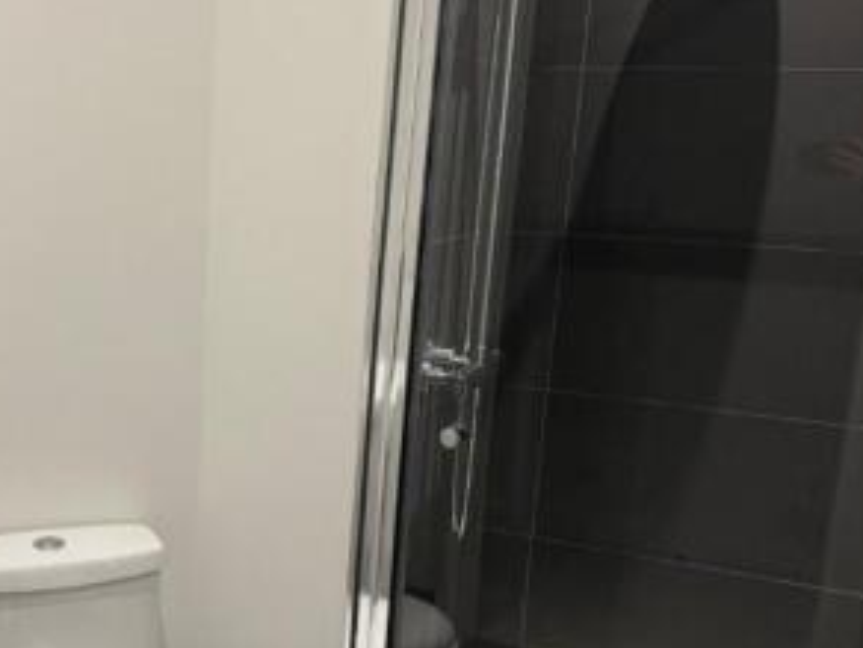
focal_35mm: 48
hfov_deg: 38.1
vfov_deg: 30.2
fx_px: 1197
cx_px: 161
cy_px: 401
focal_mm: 6.76
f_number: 1.78
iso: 200
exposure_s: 1/82
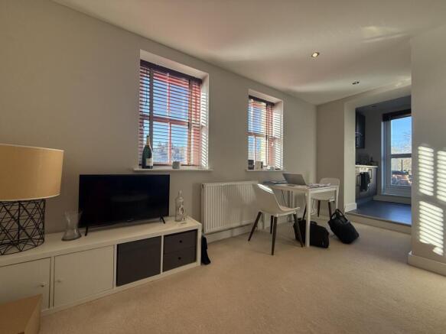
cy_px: 167
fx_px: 180
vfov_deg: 85.7
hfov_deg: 102.1
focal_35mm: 14
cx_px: 223
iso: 64
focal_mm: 2.22
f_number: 2.2
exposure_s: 1/206
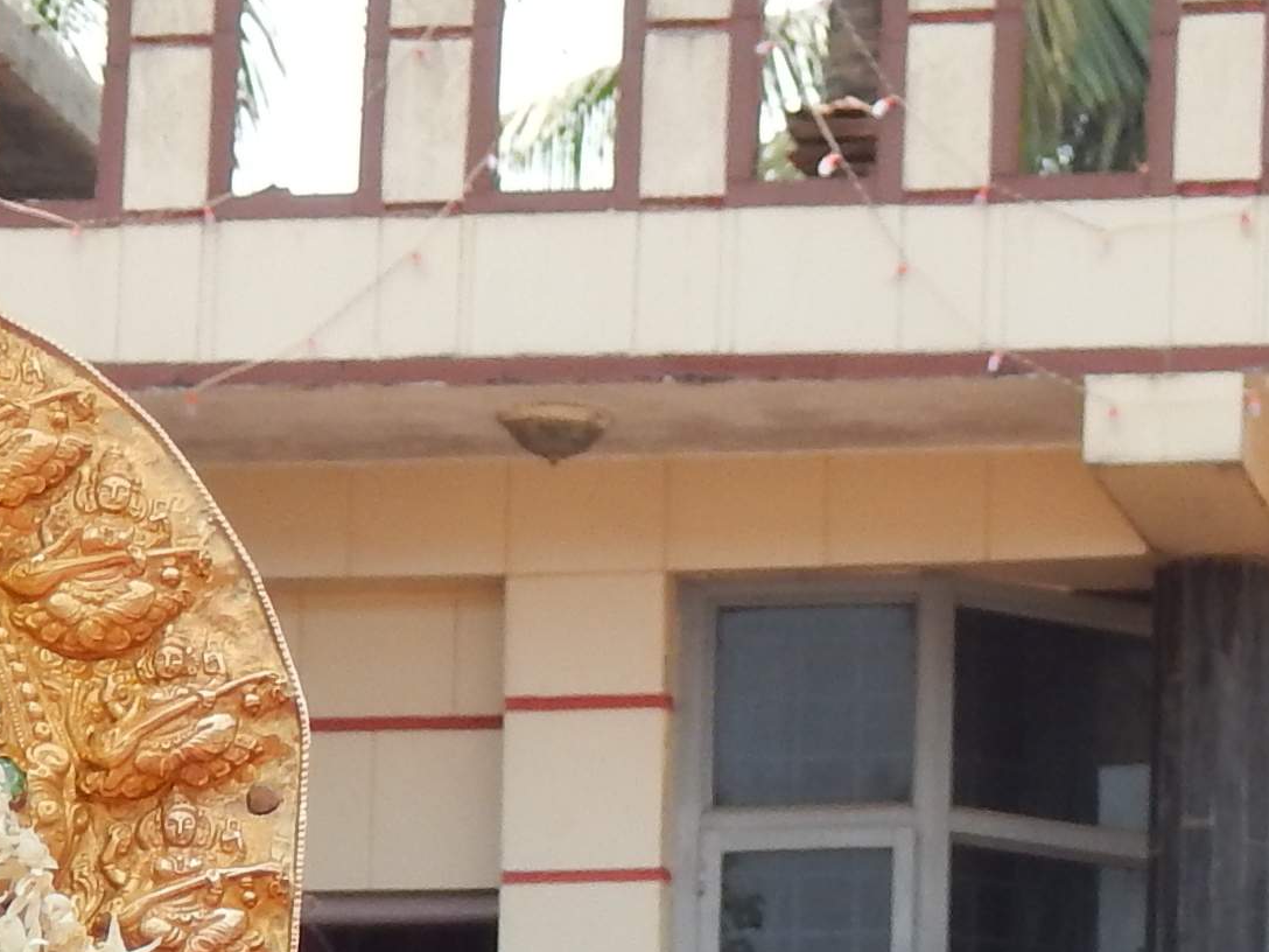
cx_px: 589
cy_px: 1486
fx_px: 11804
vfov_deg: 4.6
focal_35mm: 322
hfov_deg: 6.2
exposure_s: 1/320
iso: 125
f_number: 4.2
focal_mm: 13.5
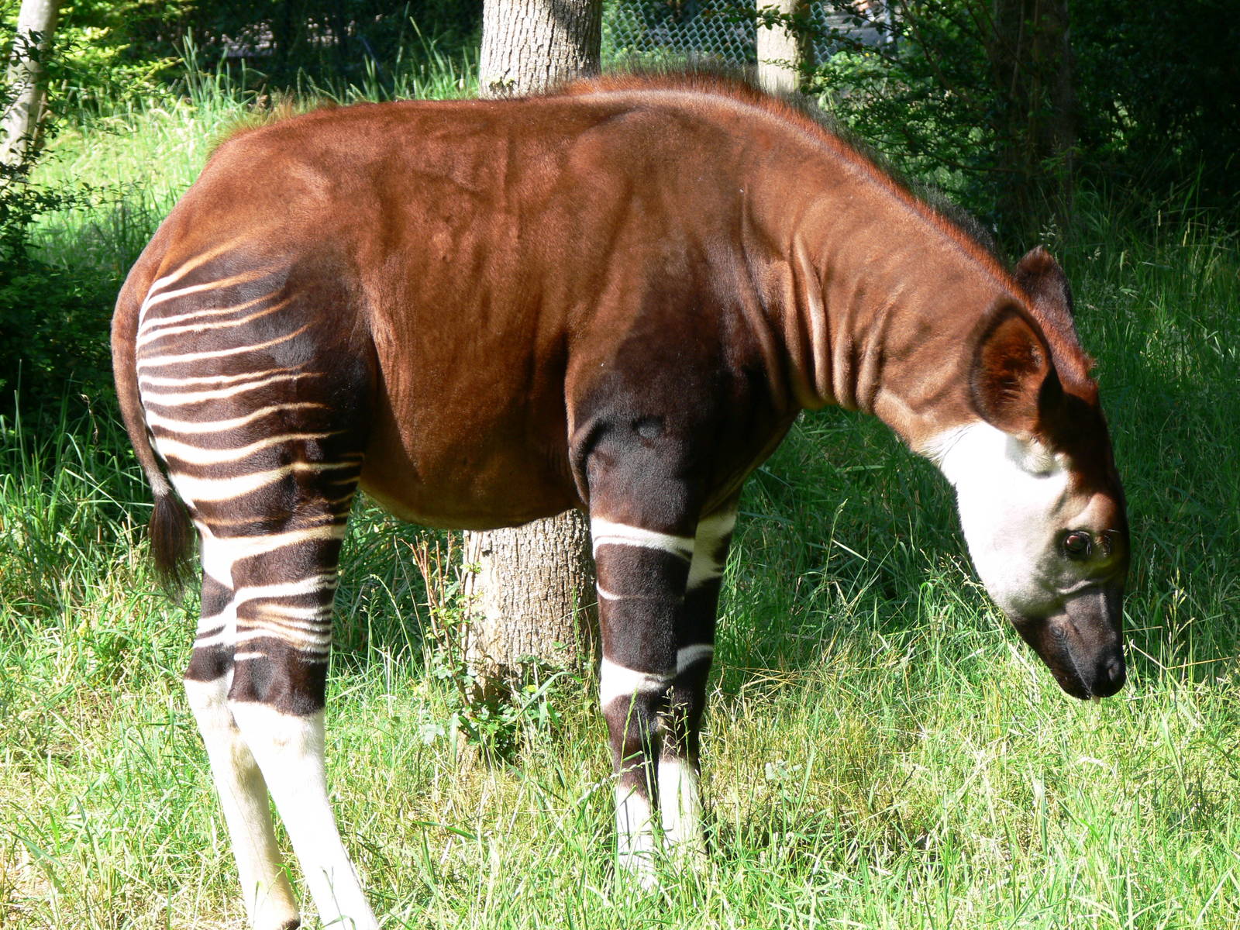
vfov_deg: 8.6
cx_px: 620
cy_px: 465
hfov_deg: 11.4
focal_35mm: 173
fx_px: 6197
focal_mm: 36.5
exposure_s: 1/100
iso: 80
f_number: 4.5
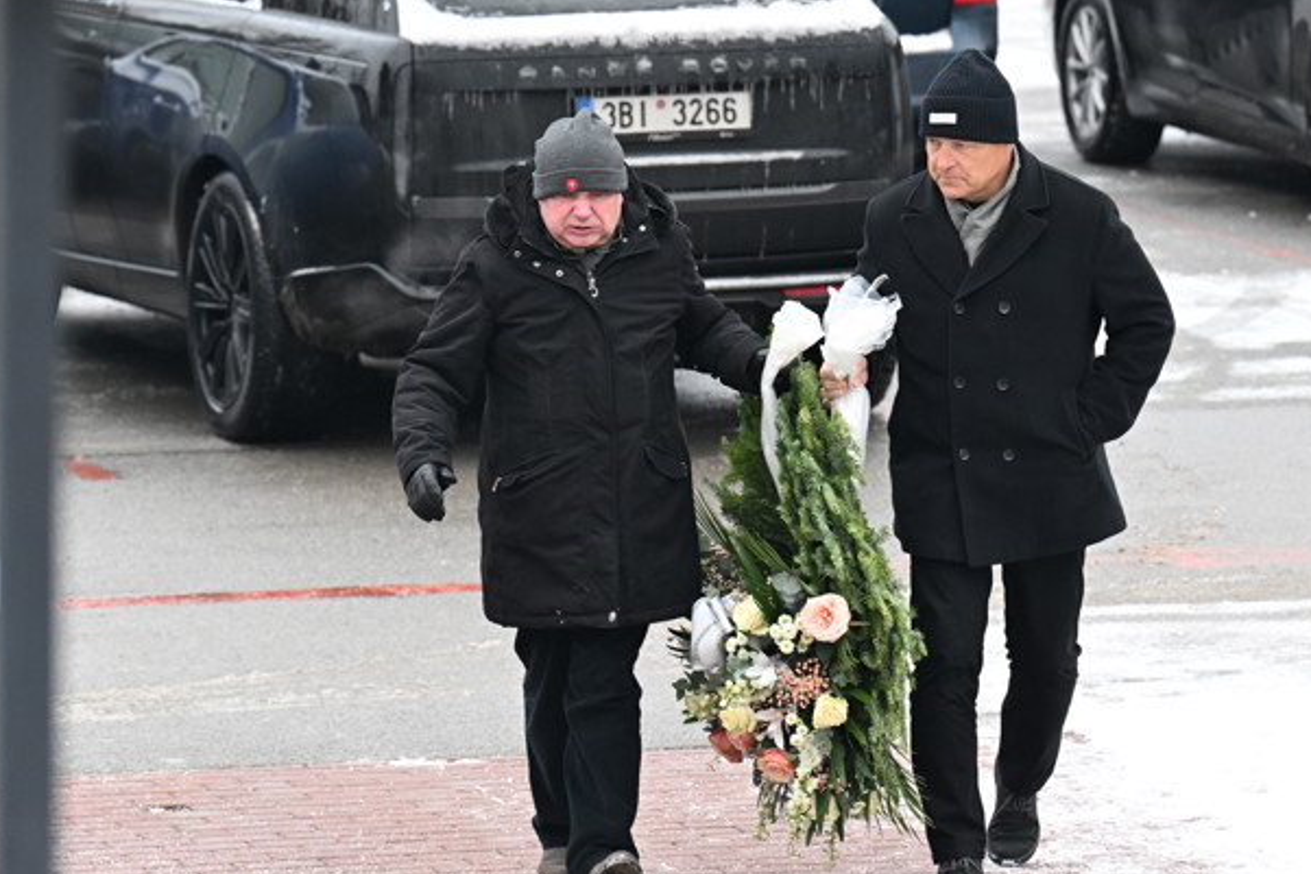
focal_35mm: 327
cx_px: 659
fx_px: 11910
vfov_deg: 4.2
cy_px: 410
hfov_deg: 6.3
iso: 2000
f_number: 5
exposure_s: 1/250
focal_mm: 190
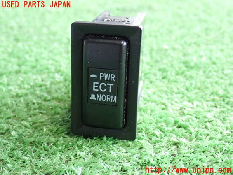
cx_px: 116
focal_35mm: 58
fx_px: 390
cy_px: 88
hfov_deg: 33.2
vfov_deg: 25.2
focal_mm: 10.35
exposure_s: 1/60
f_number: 3.5
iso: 800
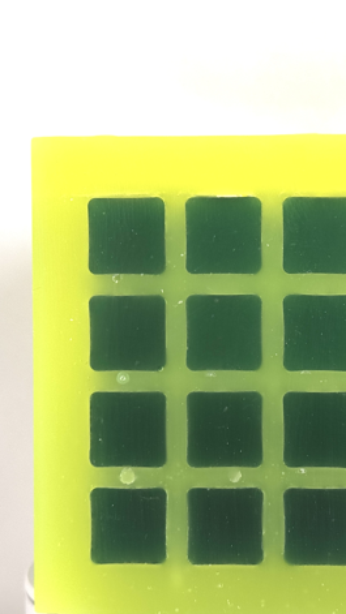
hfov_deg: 16.9
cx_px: 282
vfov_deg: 29.7
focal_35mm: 71
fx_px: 1158
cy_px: 312
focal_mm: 6.76
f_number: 1.78
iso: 64
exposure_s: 1/187
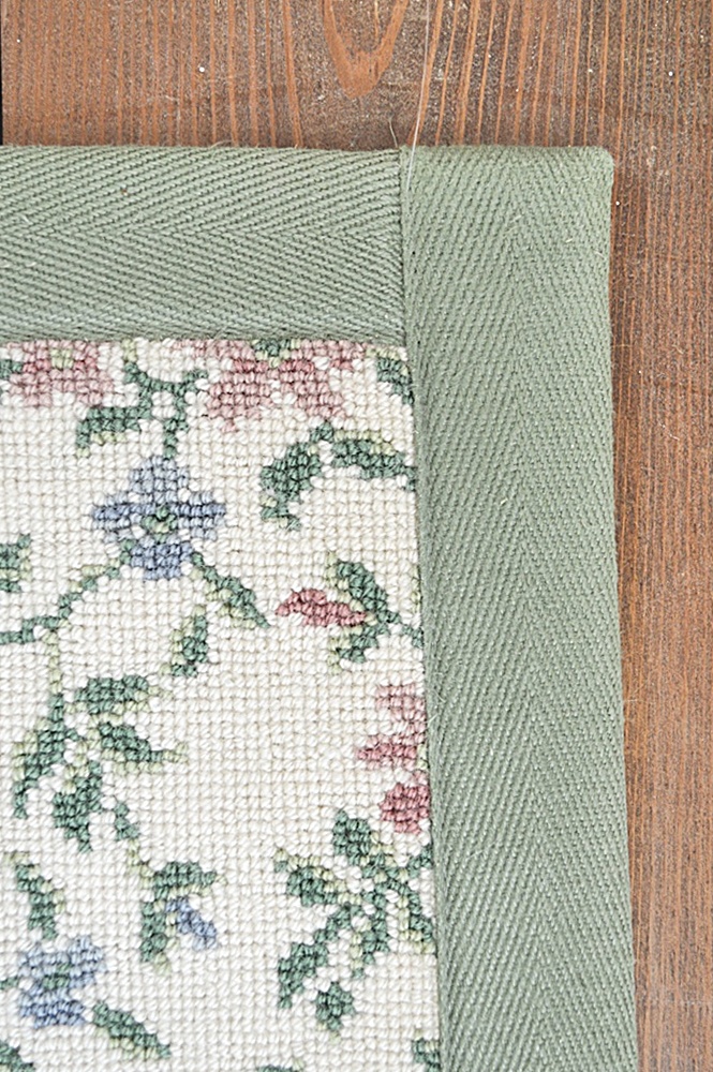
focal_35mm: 52
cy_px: 536
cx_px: 356
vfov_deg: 37.9
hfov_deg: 25.7
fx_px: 1562
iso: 400
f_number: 5
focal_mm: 35
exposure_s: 1/30
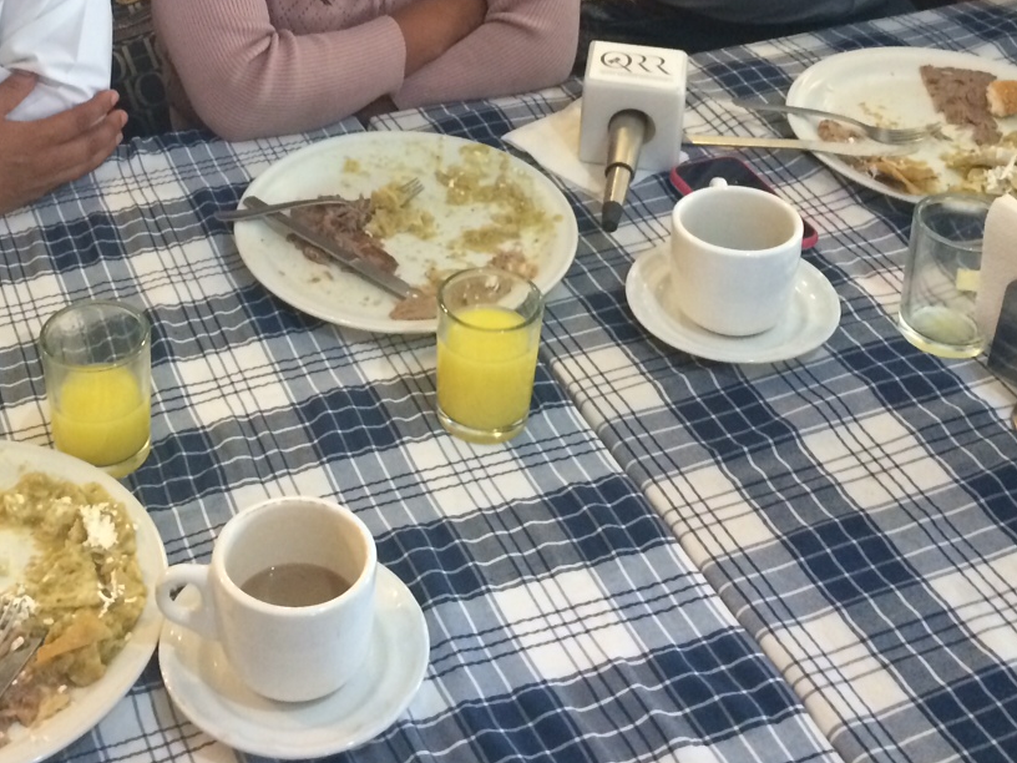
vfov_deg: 23.5
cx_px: 327
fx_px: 1763
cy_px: 21
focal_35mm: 60
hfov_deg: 31.9
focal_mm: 4.12
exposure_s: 1/30
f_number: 2.2
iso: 320
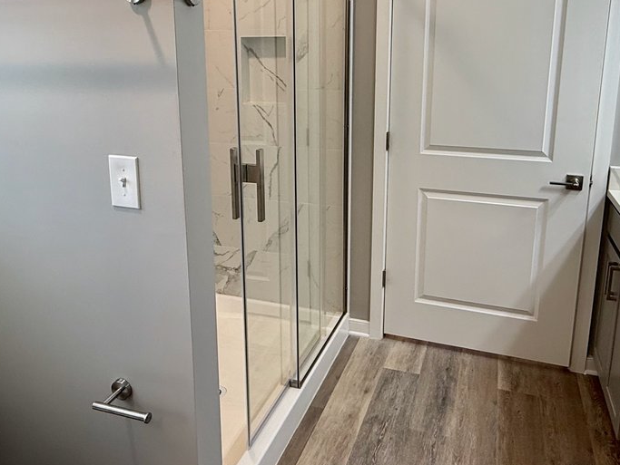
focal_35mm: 31
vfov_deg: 45.1
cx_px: 317
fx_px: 556
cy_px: 174
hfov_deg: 58.3
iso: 125
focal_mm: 2.22
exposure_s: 1/120
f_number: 2.2
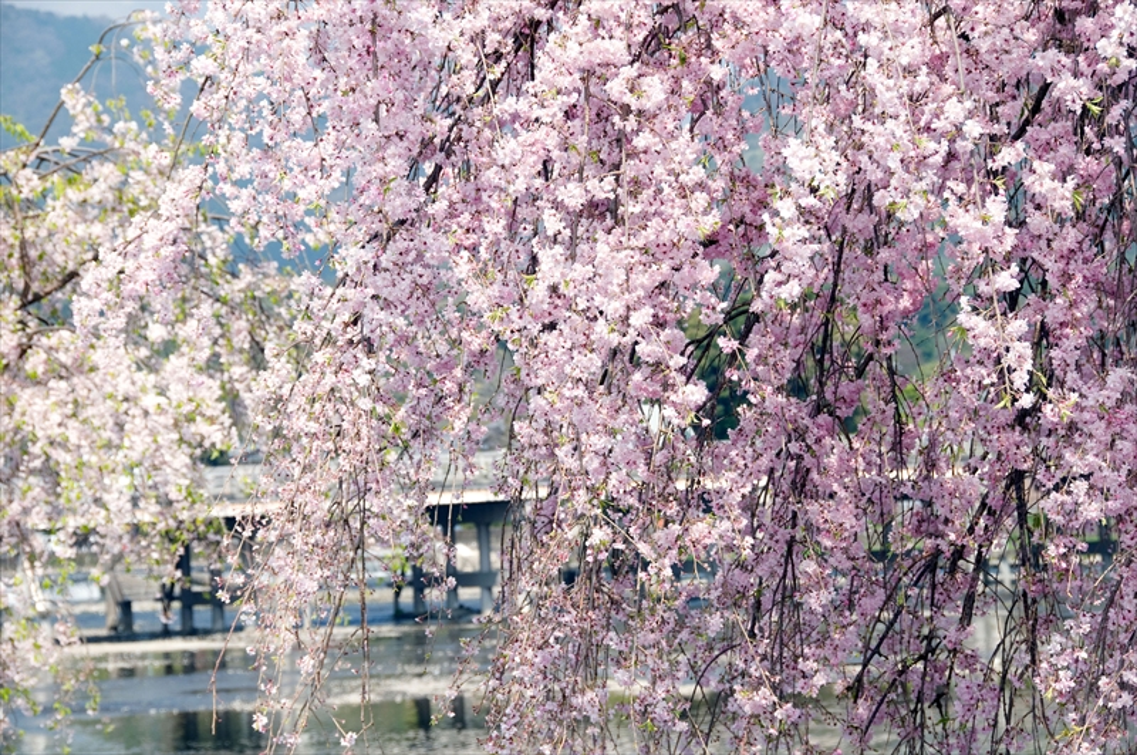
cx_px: 568
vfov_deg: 3.4
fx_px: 12773
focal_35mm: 405
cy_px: 378
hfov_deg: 5.1
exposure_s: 1/250
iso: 200
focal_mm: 270
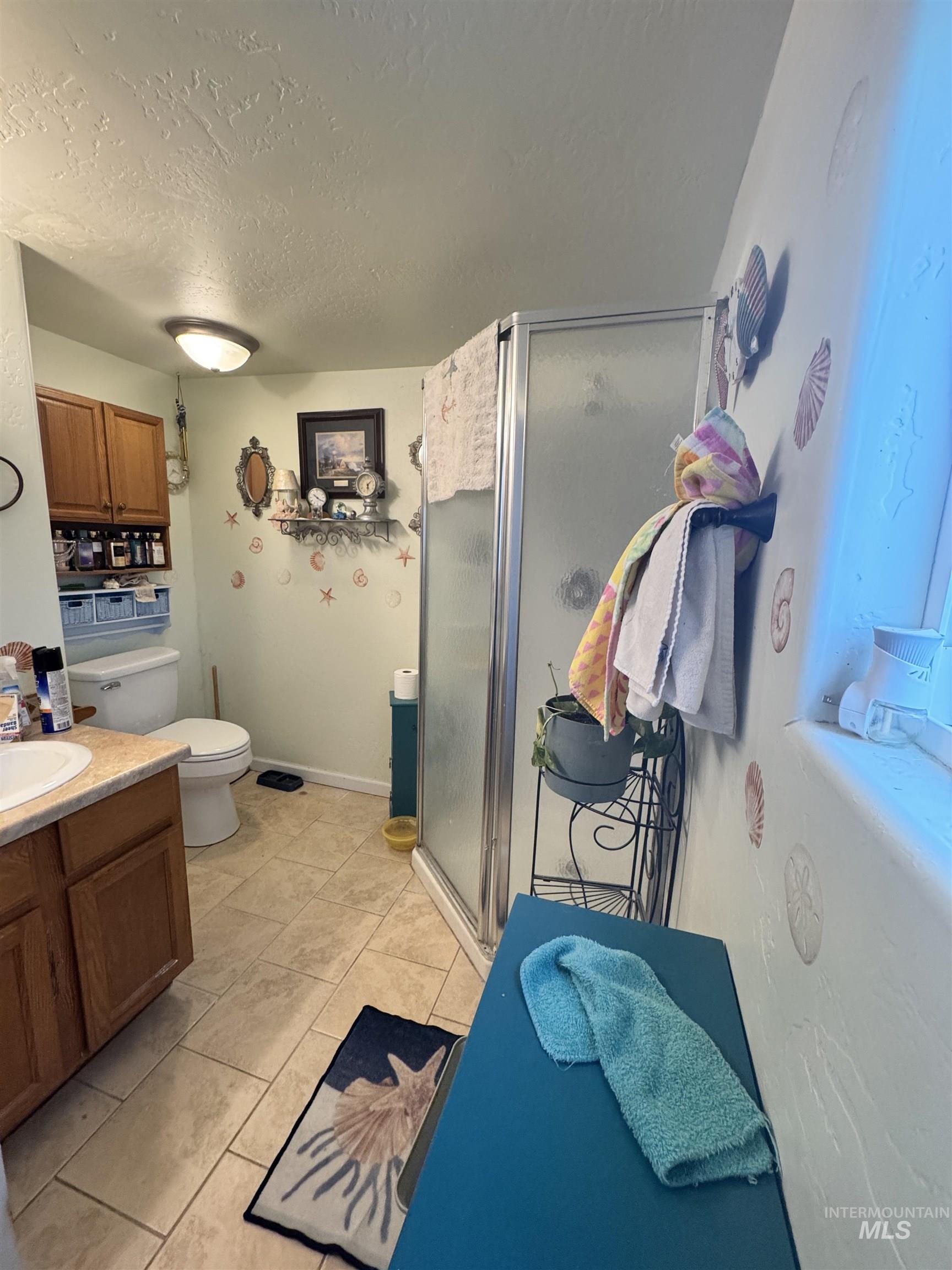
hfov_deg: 85.7
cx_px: 476
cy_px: 635
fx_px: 513
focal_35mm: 14
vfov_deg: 102.1
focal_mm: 2.22
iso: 320
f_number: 2.2
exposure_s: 1/120
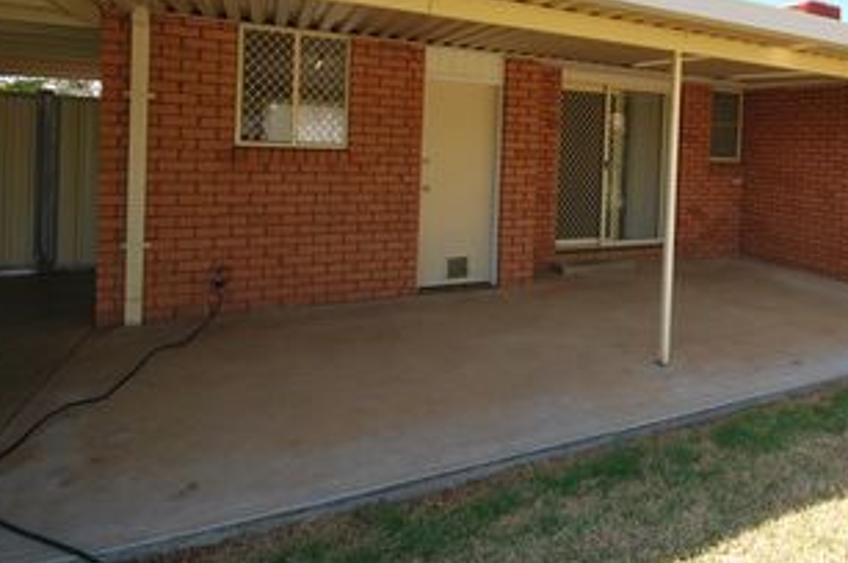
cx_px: 608
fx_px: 541
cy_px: 161
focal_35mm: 23
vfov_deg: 53.2
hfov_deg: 72.3
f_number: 5.6
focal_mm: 10
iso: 100
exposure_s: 1/125
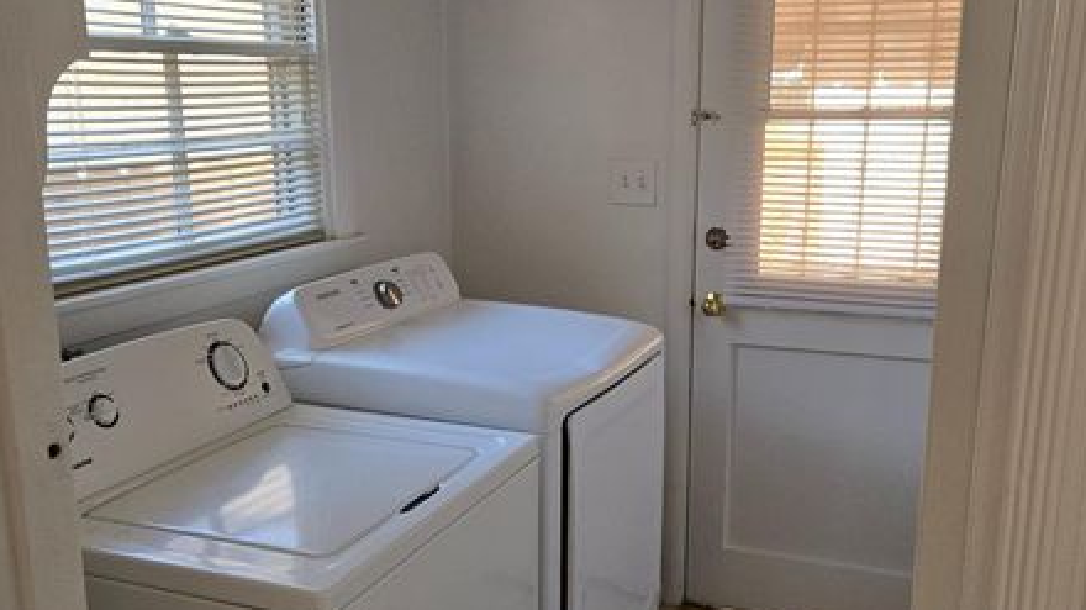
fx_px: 1094
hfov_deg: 52.8
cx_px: 573
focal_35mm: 38
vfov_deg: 31.1
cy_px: 362
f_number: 1.8
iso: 160
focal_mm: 5.4
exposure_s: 1/180
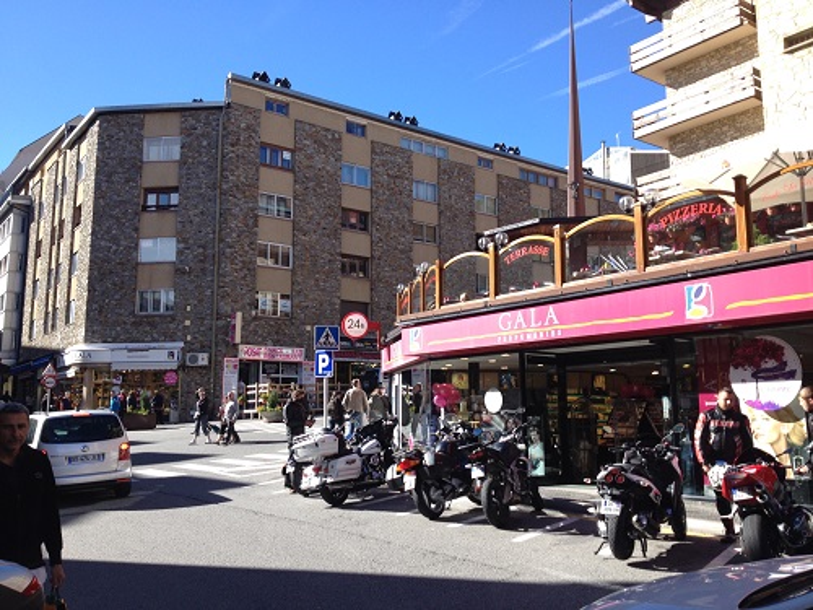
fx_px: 822
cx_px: 406
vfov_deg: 40.7
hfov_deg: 52.6
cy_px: 305
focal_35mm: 35
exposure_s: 1/600
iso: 50
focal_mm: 4.28
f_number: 2.4
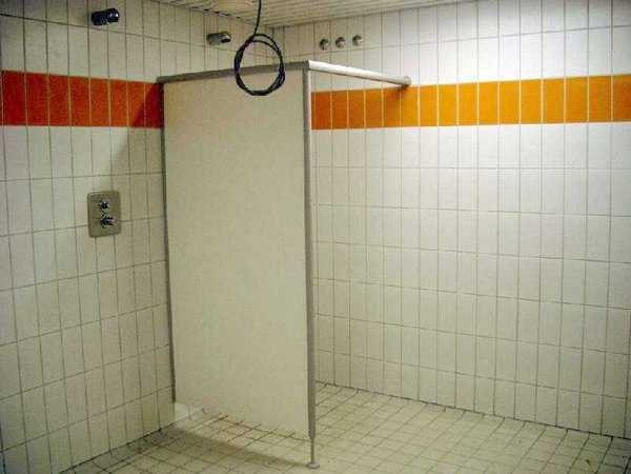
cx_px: 316
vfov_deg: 38.7
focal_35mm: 37
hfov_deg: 50.1
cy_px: 237
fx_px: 674
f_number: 2.6
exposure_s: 1/50
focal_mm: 7.6
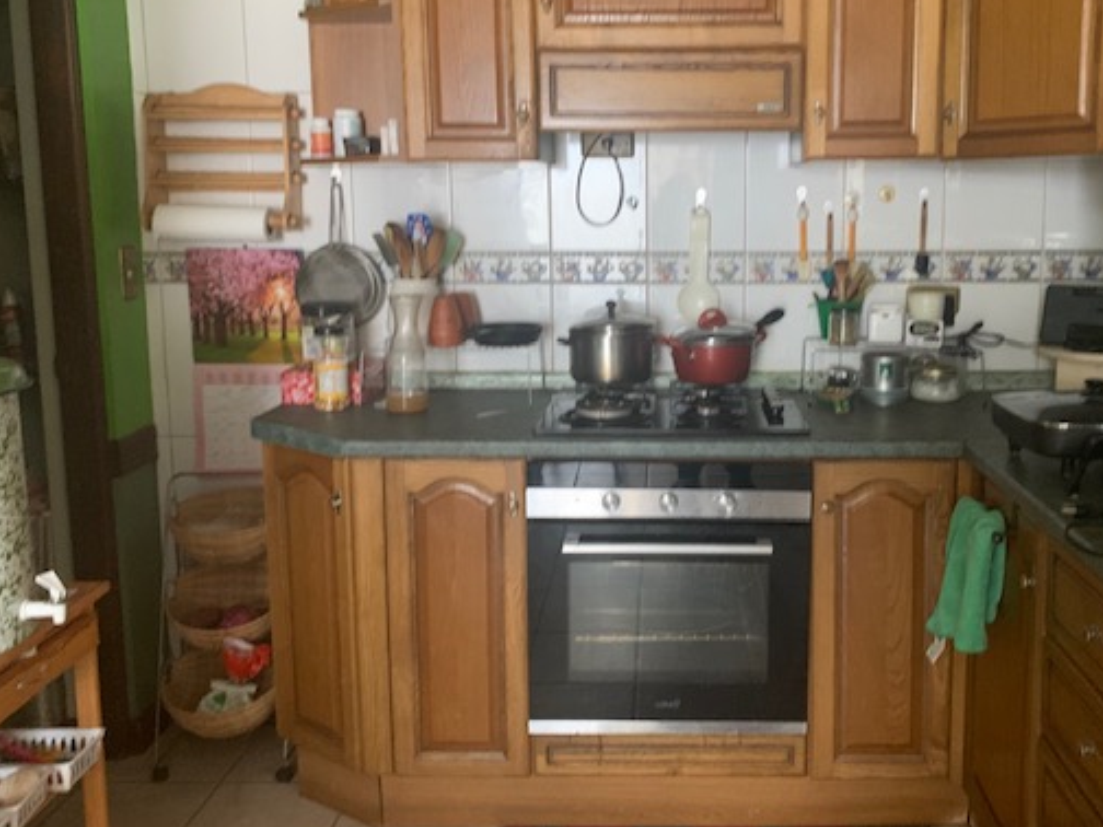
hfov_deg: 54.8
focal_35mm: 33
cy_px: 343
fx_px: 1052
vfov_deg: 42.8
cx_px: 678
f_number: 1.8
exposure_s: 1/35
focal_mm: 4.25
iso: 400
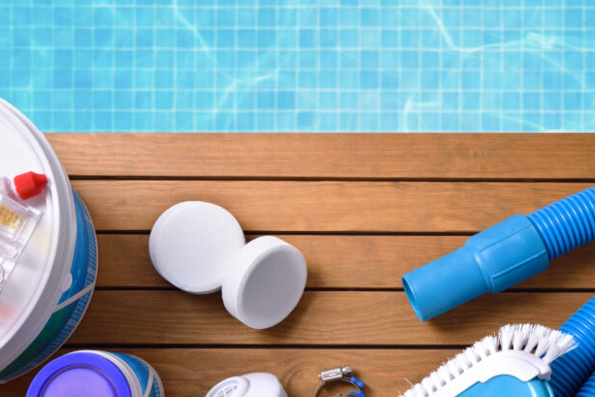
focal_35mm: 60
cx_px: 332
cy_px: 153
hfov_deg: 33.4
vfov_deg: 22.6
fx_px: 992
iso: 64
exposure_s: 1/125
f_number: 18
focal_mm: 46
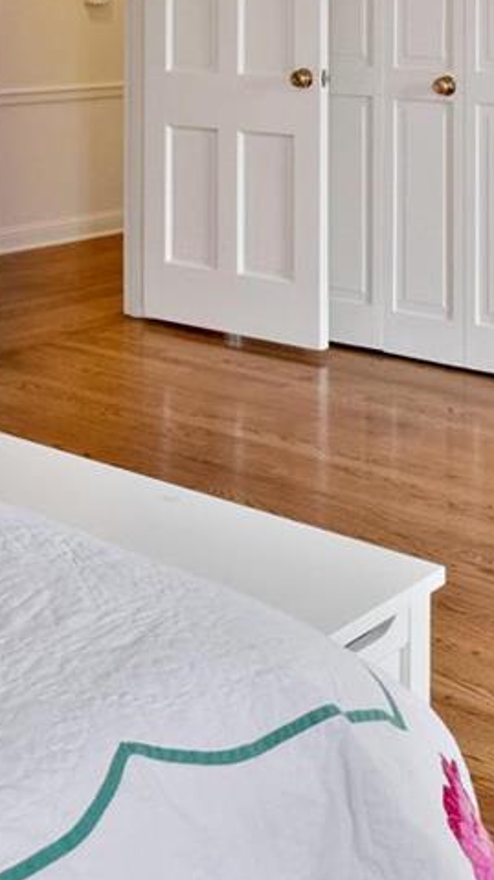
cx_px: 149
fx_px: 1306
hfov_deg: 21.3
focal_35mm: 56
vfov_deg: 33.8
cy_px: -15
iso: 400
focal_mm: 8
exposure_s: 1/2
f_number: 10
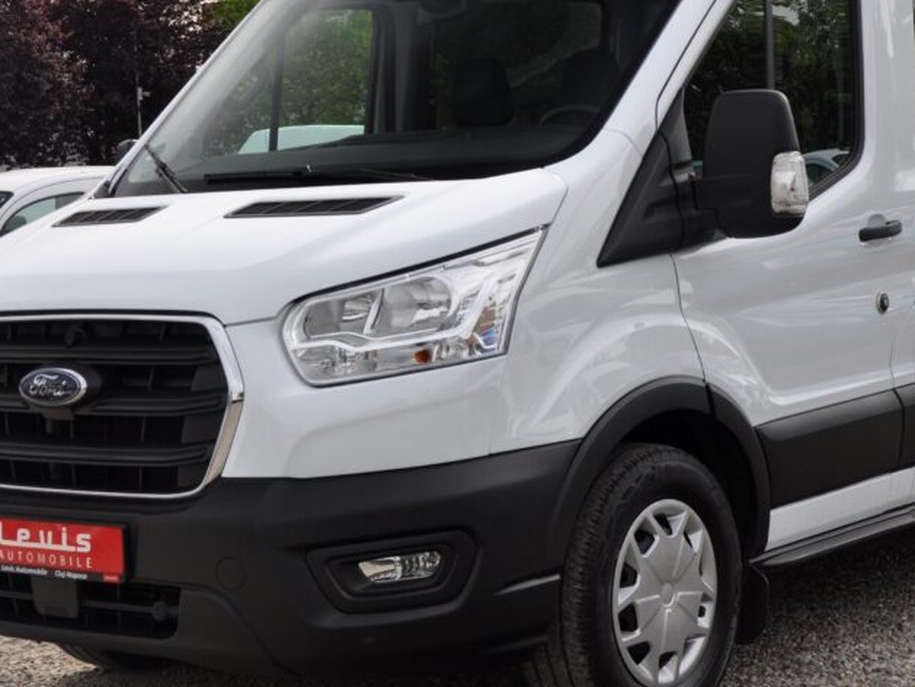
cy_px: 261
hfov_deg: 25.9
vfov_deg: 19.6
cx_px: 563
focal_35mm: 75
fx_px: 1983
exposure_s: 1/320
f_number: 9
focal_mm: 32
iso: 500
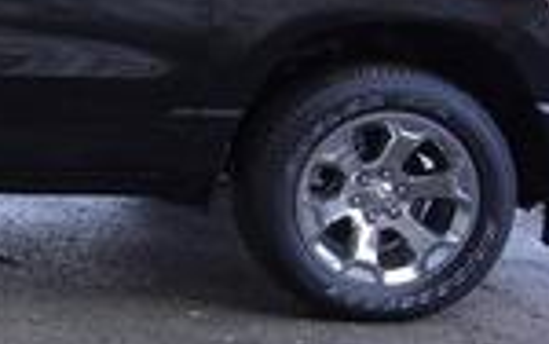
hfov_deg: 18.0
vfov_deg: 12.6
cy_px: -4
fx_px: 1542
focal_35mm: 103
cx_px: -274
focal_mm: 30
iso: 800
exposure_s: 1/640
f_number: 5.6
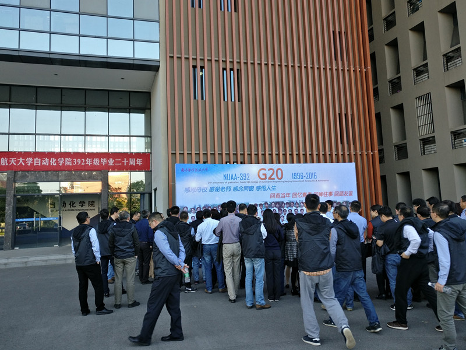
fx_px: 337
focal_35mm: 25
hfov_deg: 69.4
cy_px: 175
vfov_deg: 54.9
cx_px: 233
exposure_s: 1/116
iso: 100
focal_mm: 4.26
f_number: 2
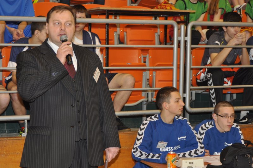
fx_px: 590
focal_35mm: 84
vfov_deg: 16.2
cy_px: 84
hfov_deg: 24.2
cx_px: 126
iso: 400
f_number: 5
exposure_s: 1/60
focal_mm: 56
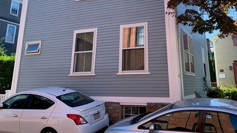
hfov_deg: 56.3
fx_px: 220
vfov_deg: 32.7
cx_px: 140
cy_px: 24
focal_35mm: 35
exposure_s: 1/490
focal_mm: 4.25
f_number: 1.8
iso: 25
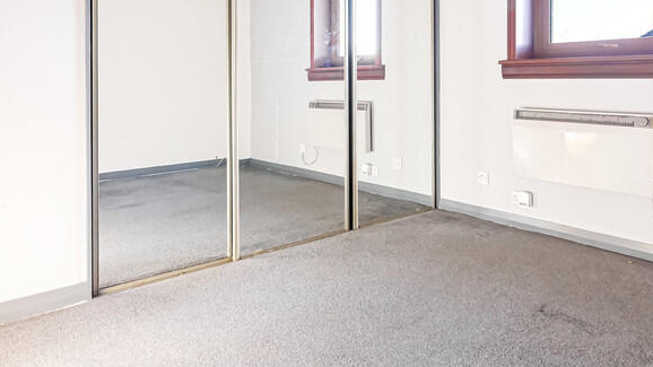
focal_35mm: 27
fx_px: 467
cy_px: 95
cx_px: 378
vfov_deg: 41.7
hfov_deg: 69.4
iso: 800
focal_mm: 7
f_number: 4
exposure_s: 1/60
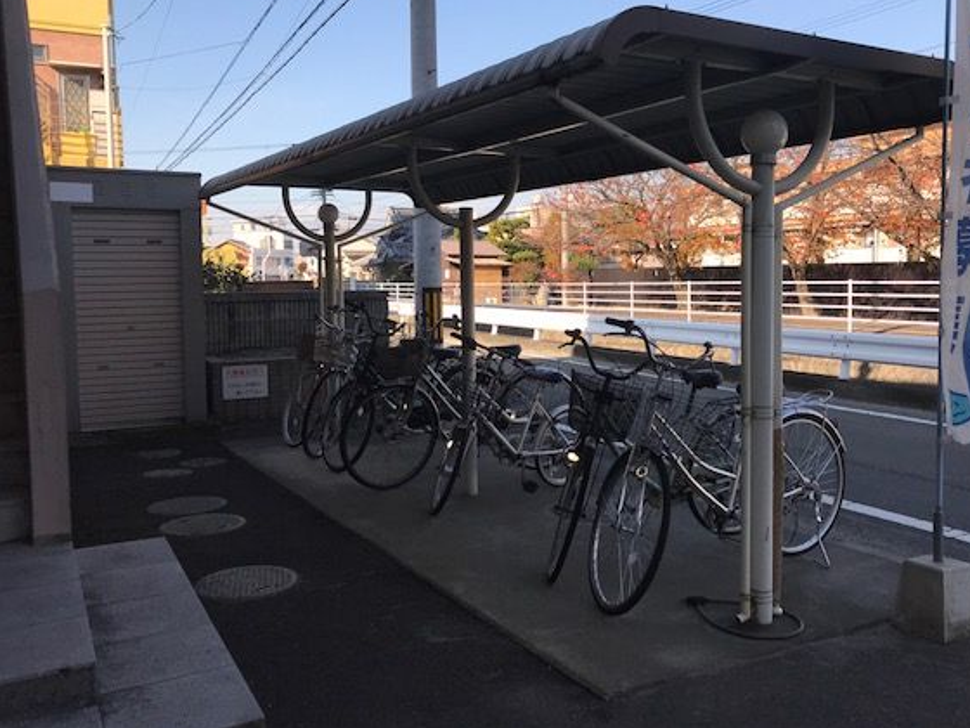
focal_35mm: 32
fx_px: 897
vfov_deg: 44.1
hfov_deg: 56.6
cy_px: 333
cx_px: 551
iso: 20
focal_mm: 3.99
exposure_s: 1/1916
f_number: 1.8
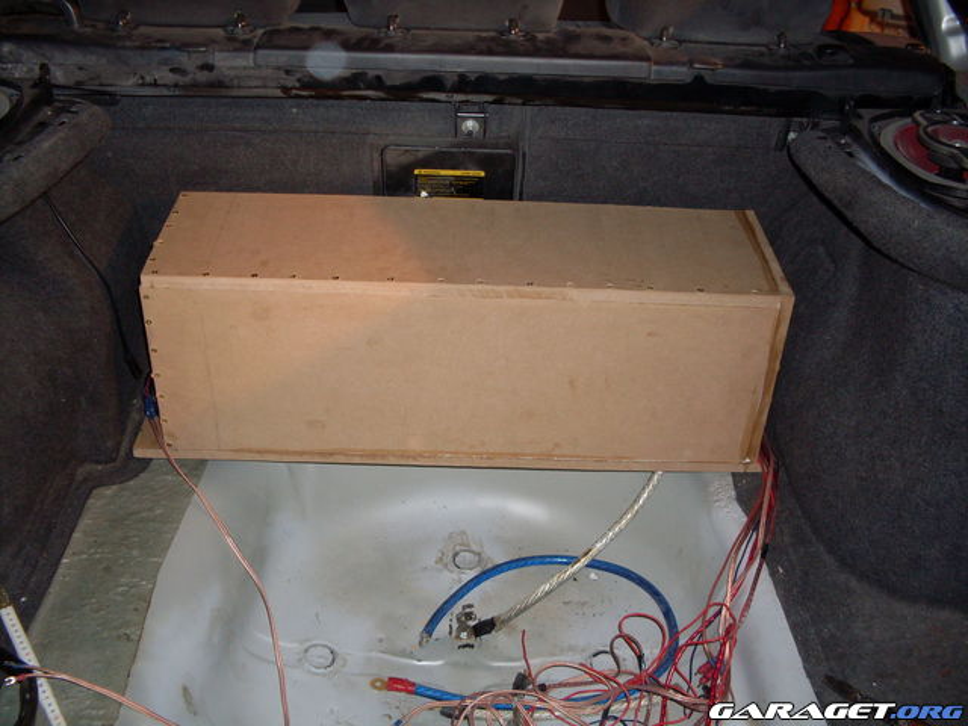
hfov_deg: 49.0
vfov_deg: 37.7
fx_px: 1063
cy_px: 363
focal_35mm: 38
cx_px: 484
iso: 100
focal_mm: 6.3
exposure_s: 1/45
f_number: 2.8
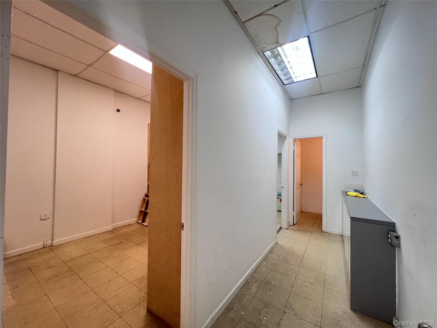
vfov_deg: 89.9
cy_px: 164
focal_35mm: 13
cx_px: 218
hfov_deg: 106.2
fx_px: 164
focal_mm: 1.57
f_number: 1.8
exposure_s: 1/60
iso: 125
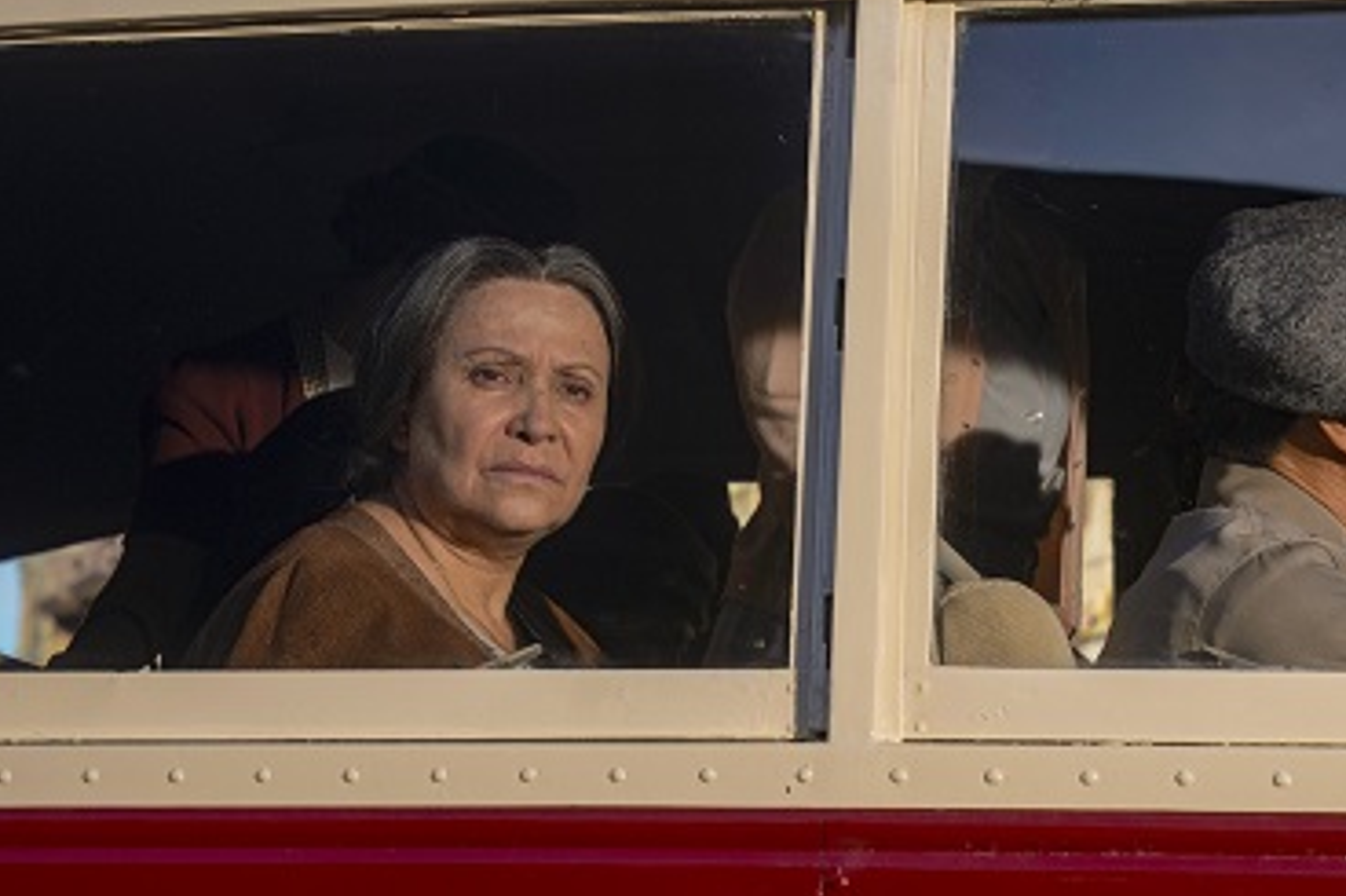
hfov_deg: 18.0
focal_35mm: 114
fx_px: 4260
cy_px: 428
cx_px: 658
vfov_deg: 12.0
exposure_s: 1/1000
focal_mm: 70
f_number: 5.6
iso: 400
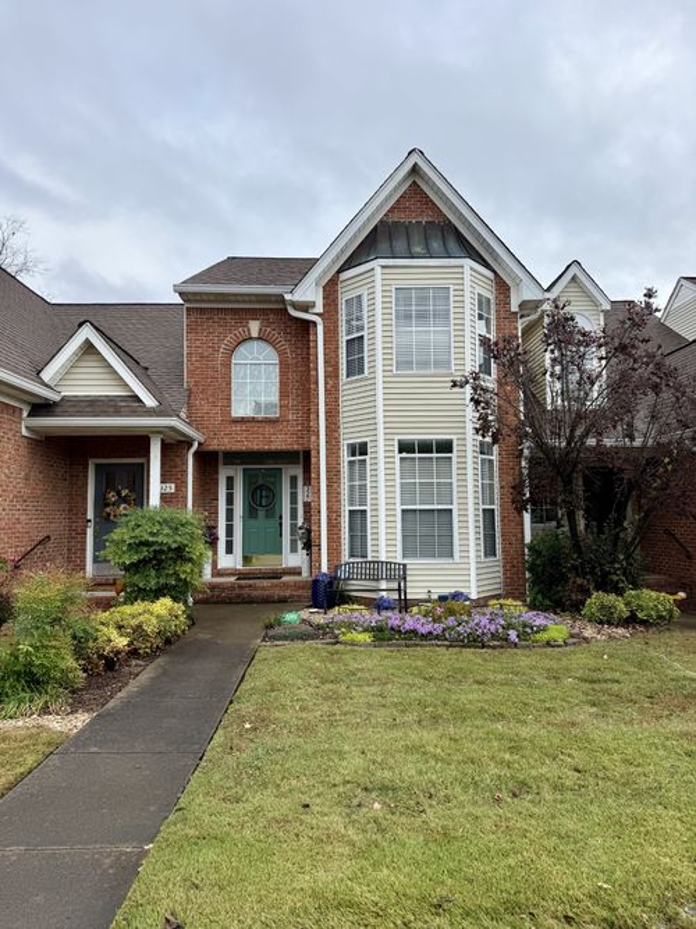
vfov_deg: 71.6
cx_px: 348
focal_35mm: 24
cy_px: 464
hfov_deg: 56.8
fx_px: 644
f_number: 1.78
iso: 80
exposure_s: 1/2907
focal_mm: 6.76
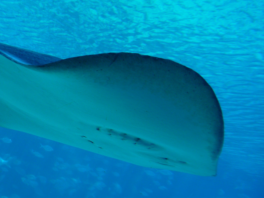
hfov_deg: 43.4
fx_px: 328
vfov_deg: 33.2
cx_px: 93
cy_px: 61
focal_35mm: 43
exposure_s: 1/160
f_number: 4
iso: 100
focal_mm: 5.2
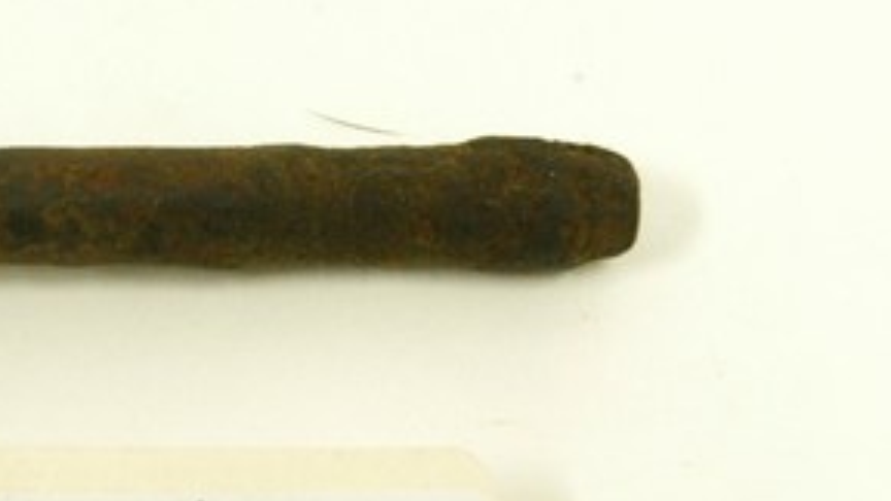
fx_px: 5765
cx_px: 84
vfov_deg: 5.0
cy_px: 196
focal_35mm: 244
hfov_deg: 8.8
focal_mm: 70
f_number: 8
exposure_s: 1/13
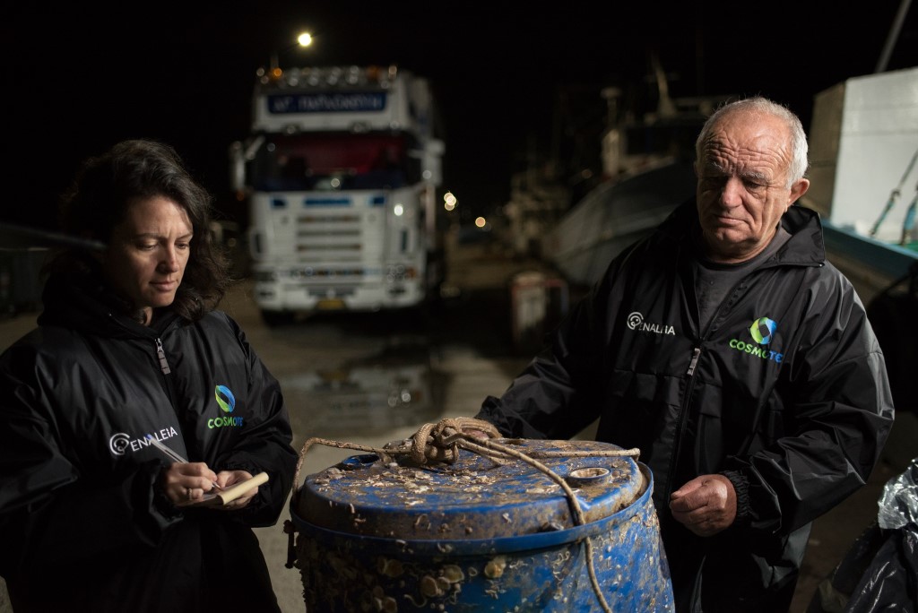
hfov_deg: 54.4
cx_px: 459
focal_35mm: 35
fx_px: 893
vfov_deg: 37.9
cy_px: 306
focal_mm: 35
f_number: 1.8
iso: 1600
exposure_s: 1/125
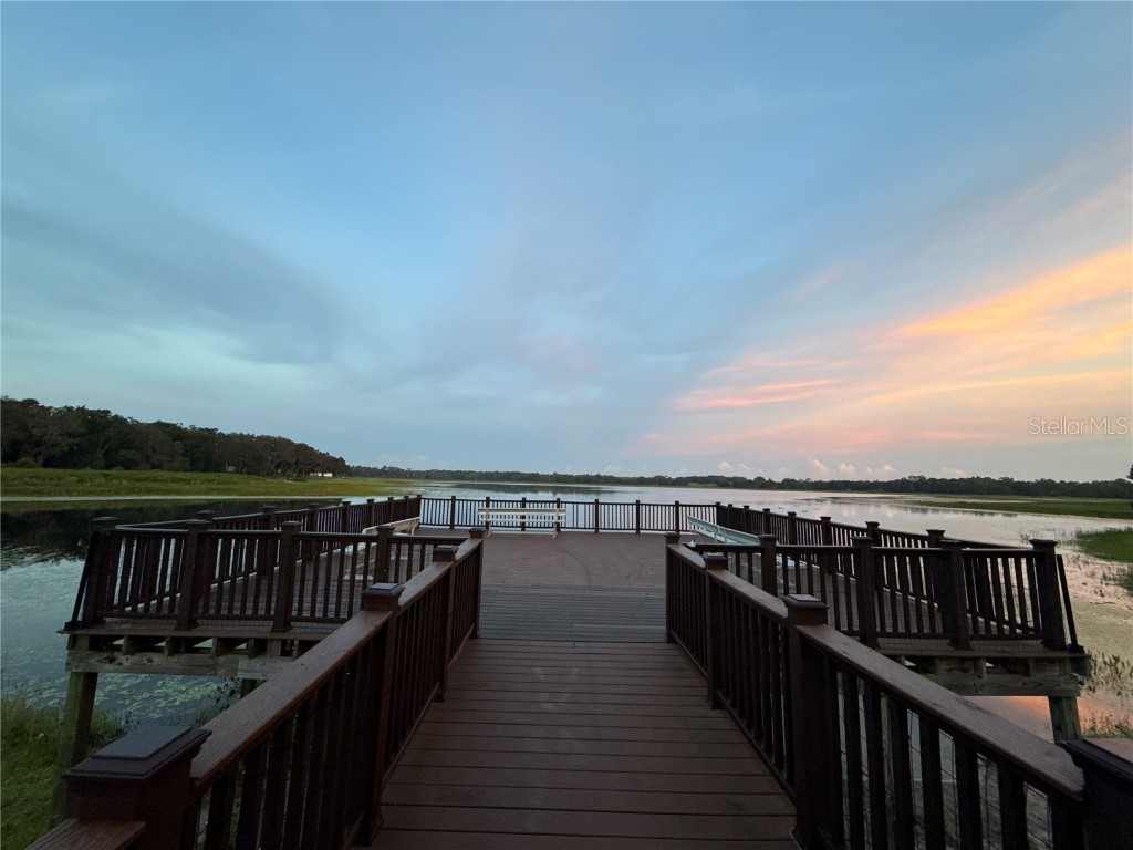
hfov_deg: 102.1
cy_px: 425
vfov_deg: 85.7
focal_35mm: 14
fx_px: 458
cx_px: 566
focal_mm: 2.22
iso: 200
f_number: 2.2
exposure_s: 1/60
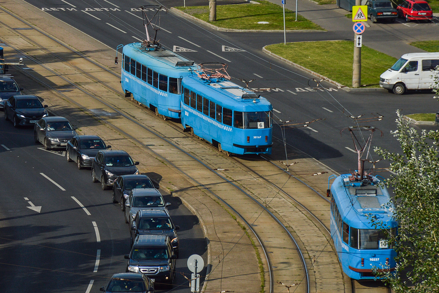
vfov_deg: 6.5
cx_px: 220
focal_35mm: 210
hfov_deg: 9.8
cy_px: 146
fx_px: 2561
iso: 100
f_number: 9
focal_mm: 140
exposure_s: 1/640
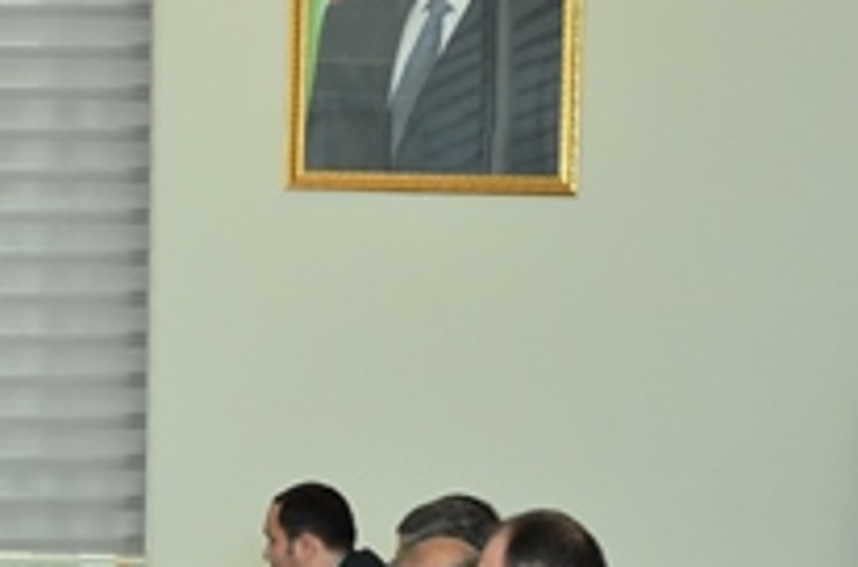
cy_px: 484
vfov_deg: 9.4
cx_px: -196
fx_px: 3435
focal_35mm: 145
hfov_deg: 13.8
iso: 1100
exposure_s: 1/125
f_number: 7.1
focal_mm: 31
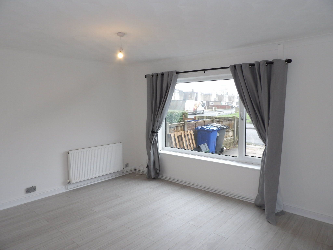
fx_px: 231
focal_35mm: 24
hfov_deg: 71.6
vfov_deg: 56.8
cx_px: 166
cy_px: 125
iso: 117
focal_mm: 4.3
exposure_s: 1/33
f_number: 3.2
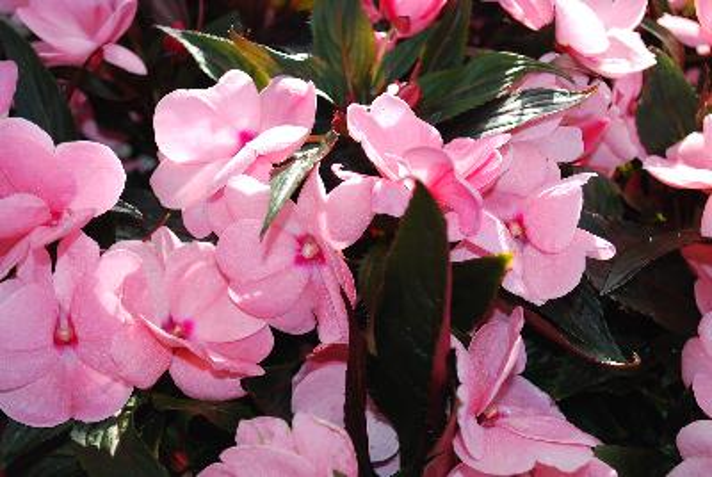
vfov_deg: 25.1
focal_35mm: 54
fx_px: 1070
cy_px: 238
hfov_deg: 36.8
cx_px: 356
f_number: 5.3
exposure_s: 1/125
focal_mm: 36
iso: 100
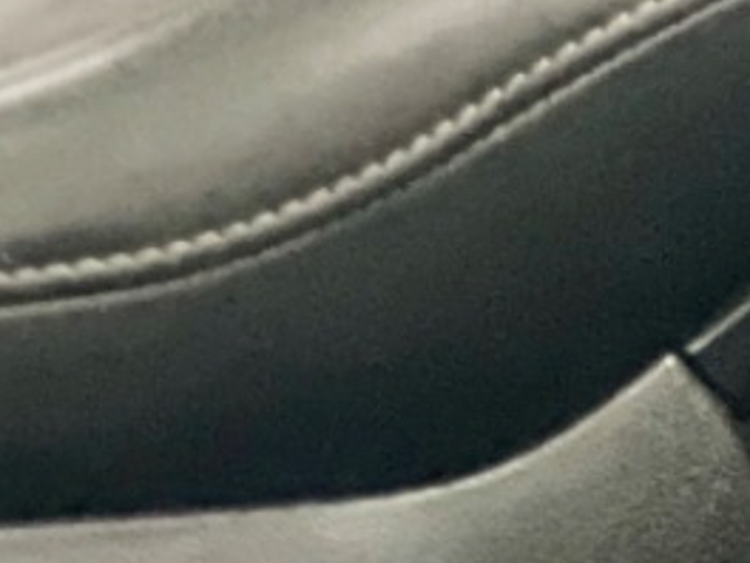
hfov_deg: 3.5
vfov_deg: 2.6
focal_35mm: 560
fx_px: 12133
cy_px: -1348
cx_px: 2085
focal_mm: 9
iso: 2000
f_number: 2.8
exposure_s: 1/15
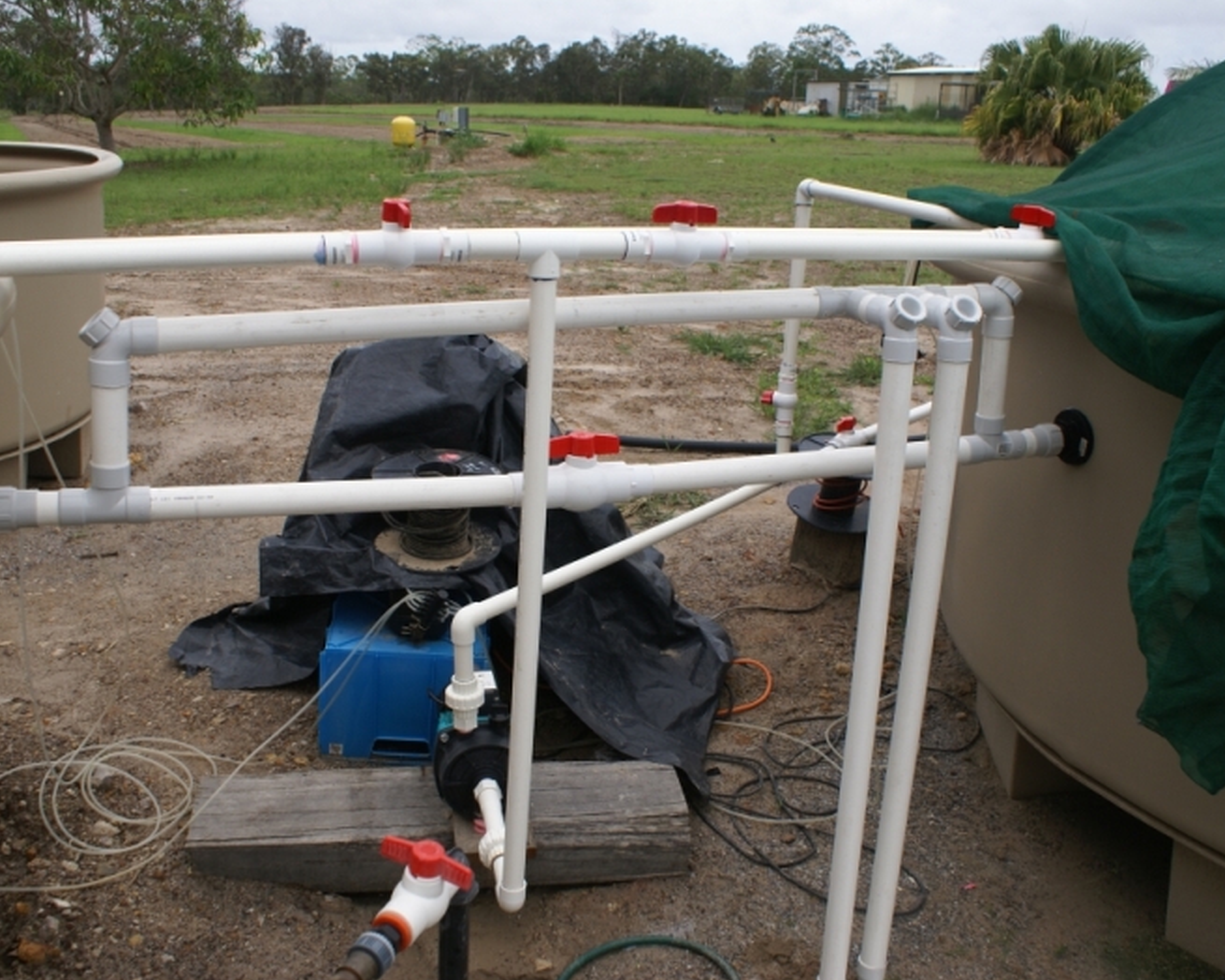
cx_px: 606
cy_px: 495
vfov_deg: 47.1
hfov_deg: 57.2
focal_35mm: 31
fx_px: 1124
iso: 100
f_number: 5.6
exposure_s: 1/50
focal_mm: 18
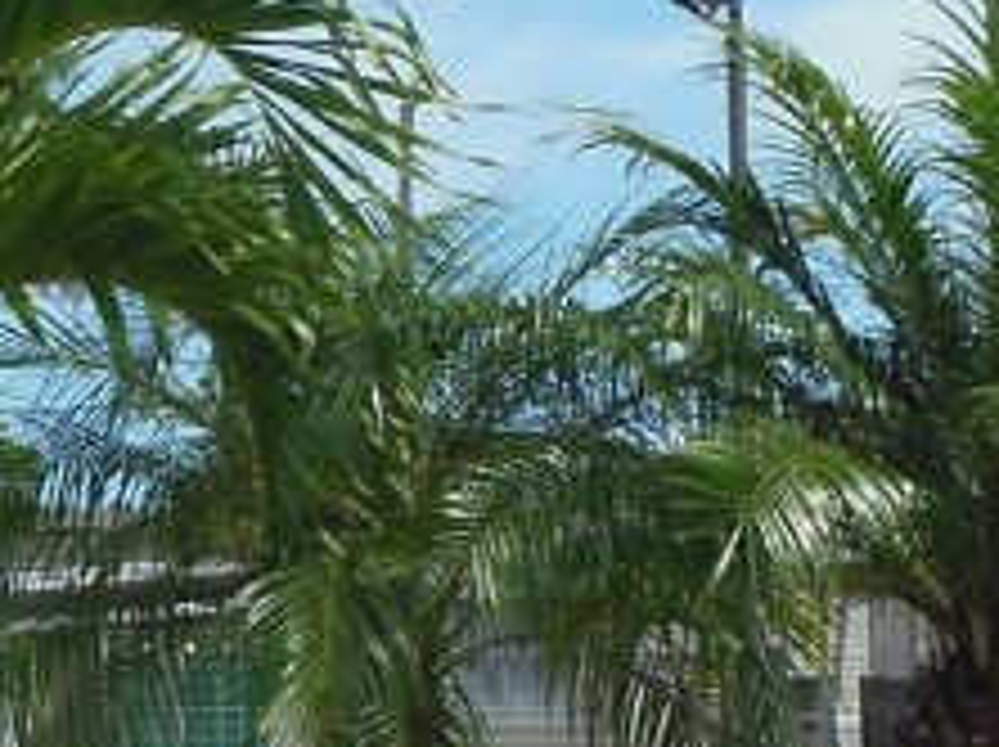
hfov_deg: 14.6
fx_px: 3863
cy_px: 346
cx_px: 72
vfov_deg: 11.0
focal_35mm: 134
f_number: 3.3
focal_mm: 5.2
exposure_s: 1/1500
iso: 125
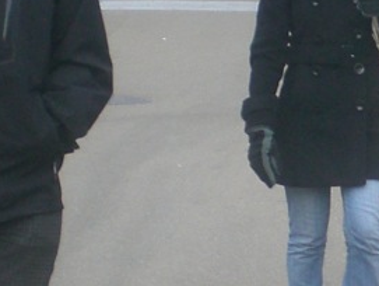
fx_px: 1535
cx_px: 495
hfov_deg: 13.6
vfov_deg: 10.6
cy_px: 163
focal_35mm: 140
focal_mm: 6.3
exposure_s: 1/100
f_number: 3.1
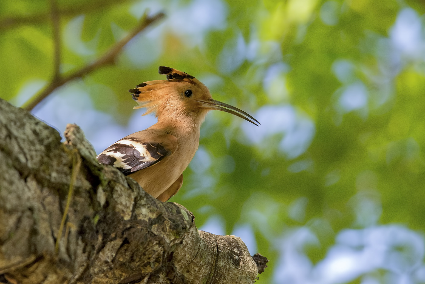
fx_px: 7437
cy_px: 142
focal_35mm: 630
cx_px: 212
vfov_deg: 2.2
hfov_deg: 3.3
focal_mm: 420
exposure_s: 1/400
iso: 1600
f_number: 6
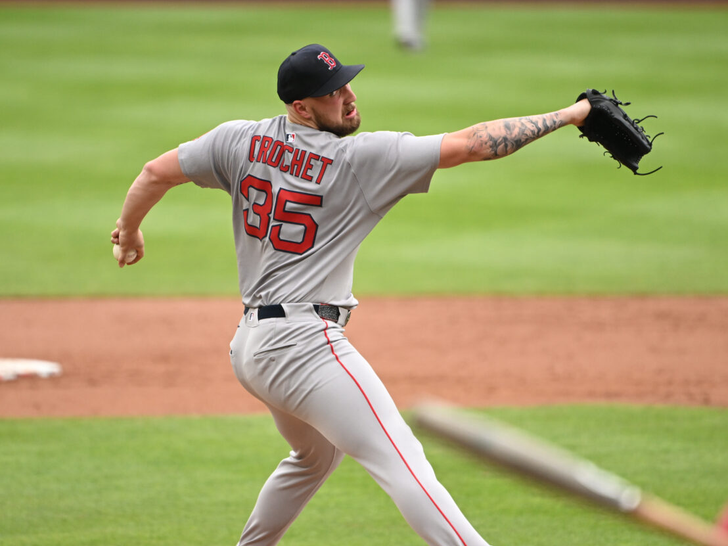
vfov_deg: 2.3
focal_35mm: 651
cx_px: 327
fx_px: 13691
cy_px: 273
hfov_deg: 3.0
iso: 800
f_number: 4
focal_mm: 400
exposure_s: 1/2000
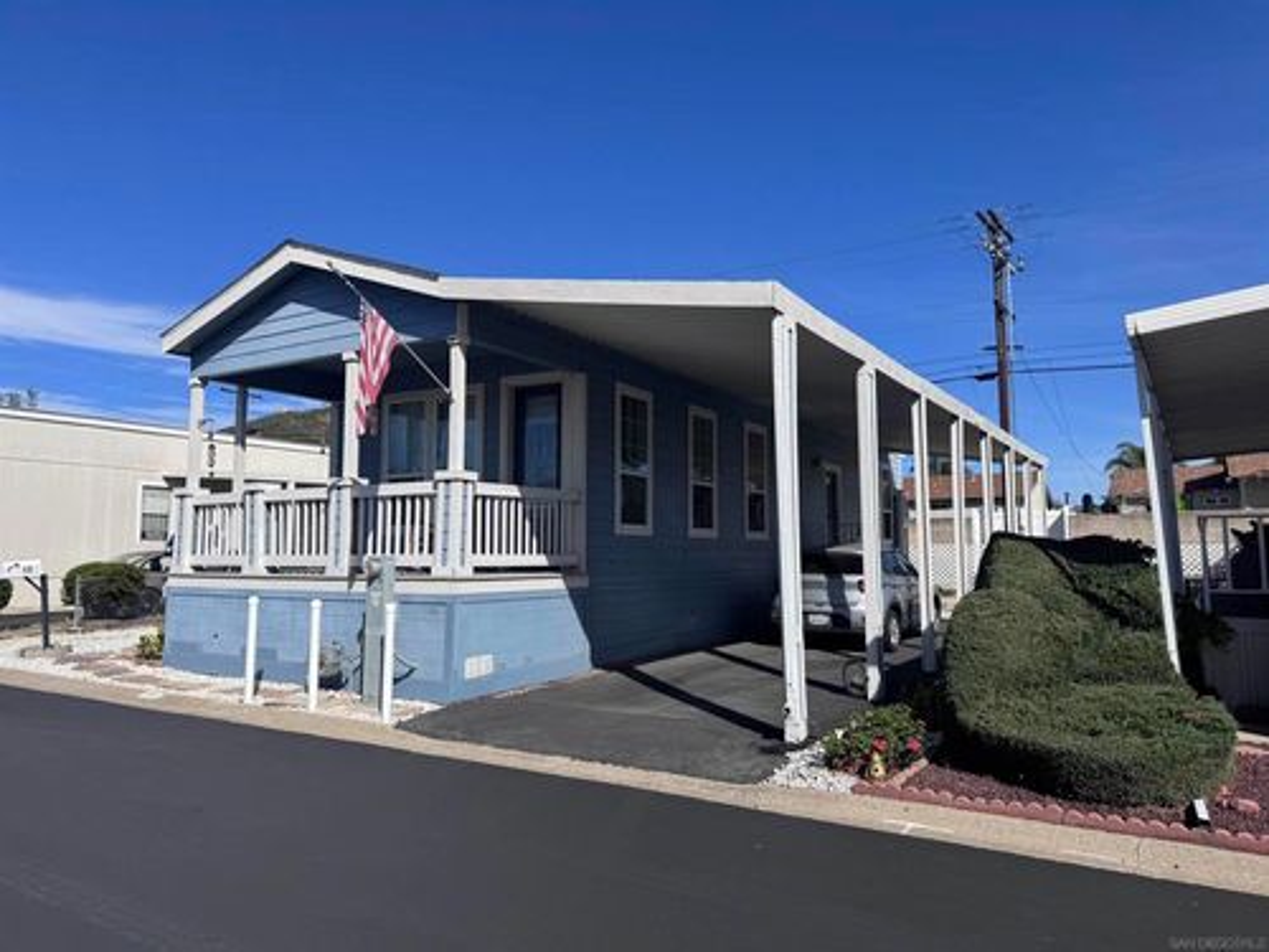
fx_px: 880
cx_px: 634
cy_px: 476
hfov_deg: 71.6
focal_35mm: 24
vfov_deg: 56.8
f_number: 1.78
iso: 80
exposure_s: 1/7092
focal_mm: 6.76
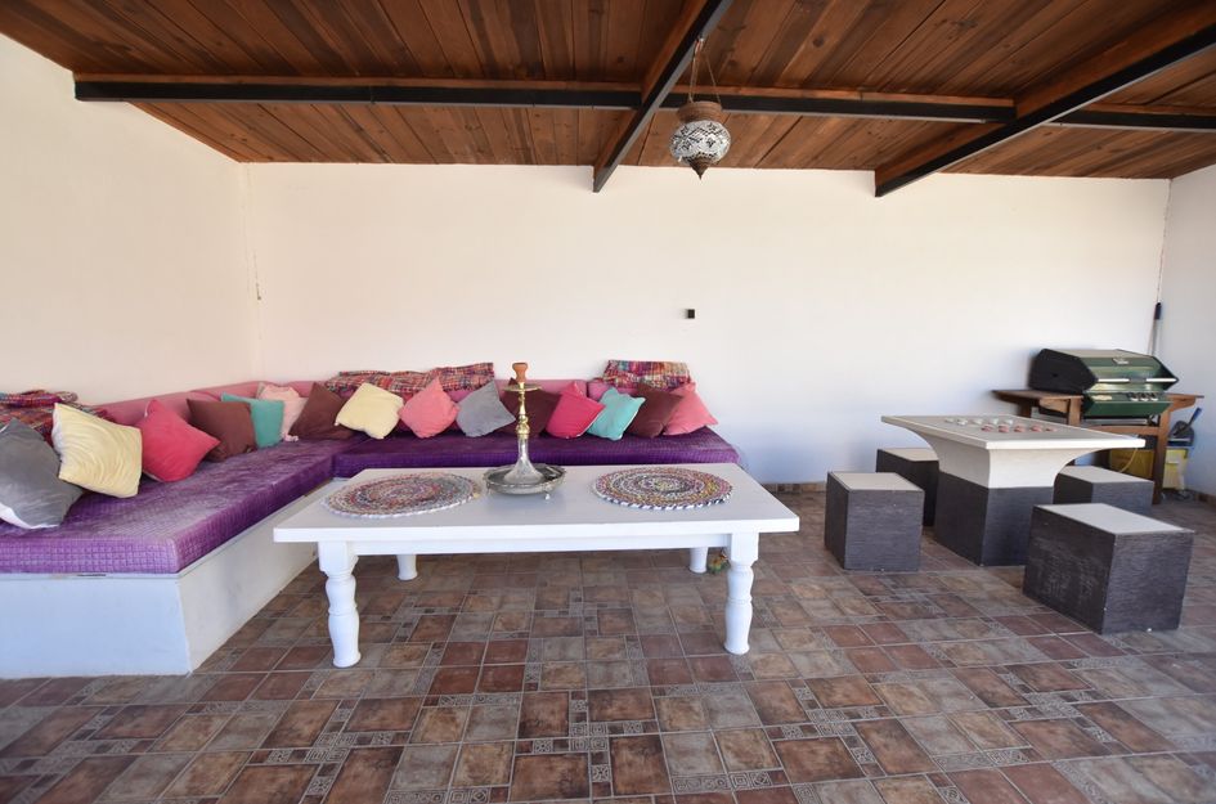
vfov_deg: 77.0
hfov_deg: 100.5
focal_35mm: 15
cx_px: 608
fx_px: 505
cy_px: 402
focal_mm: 10
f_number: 4.5
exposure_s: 1/500
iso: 400
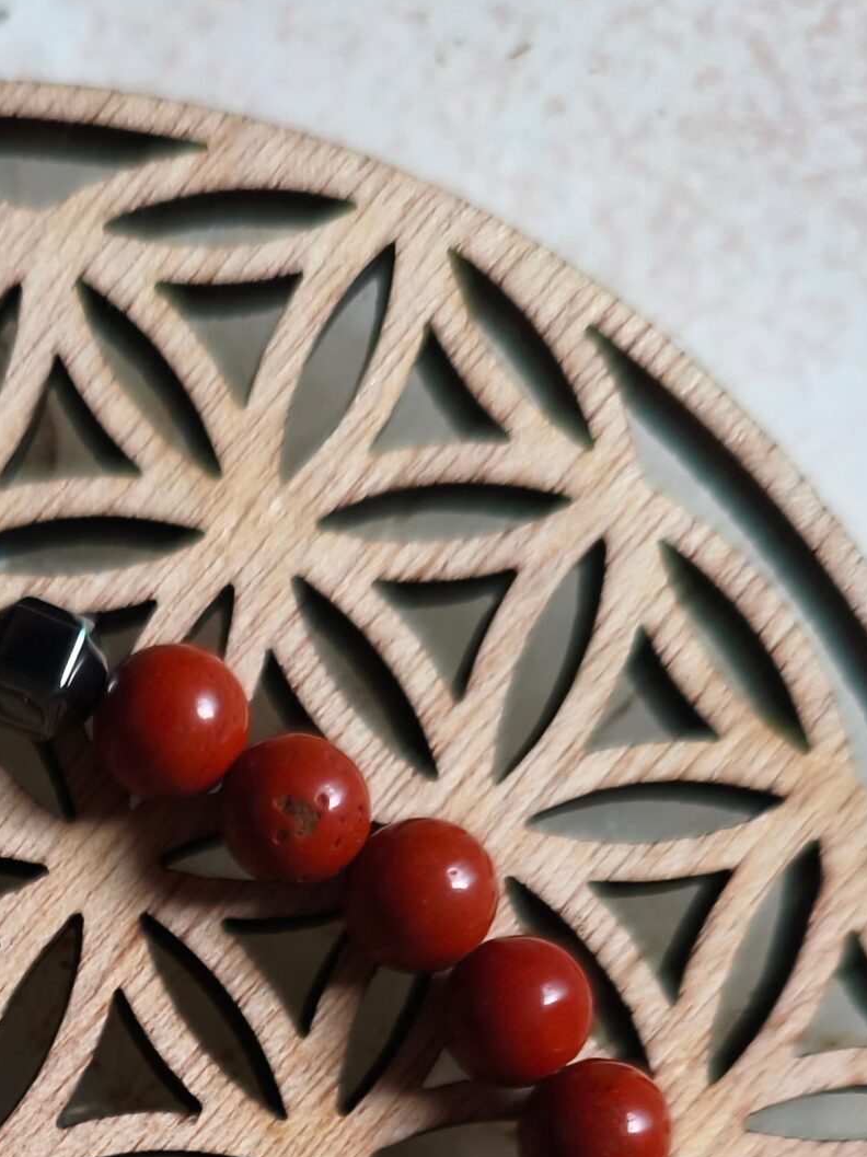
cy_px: 1338
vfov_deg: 27.5
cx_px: -108
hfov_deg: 21.9
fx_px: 2105
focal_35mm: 63
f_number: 1.5
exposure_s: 1/50
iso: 800
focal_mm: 4.94
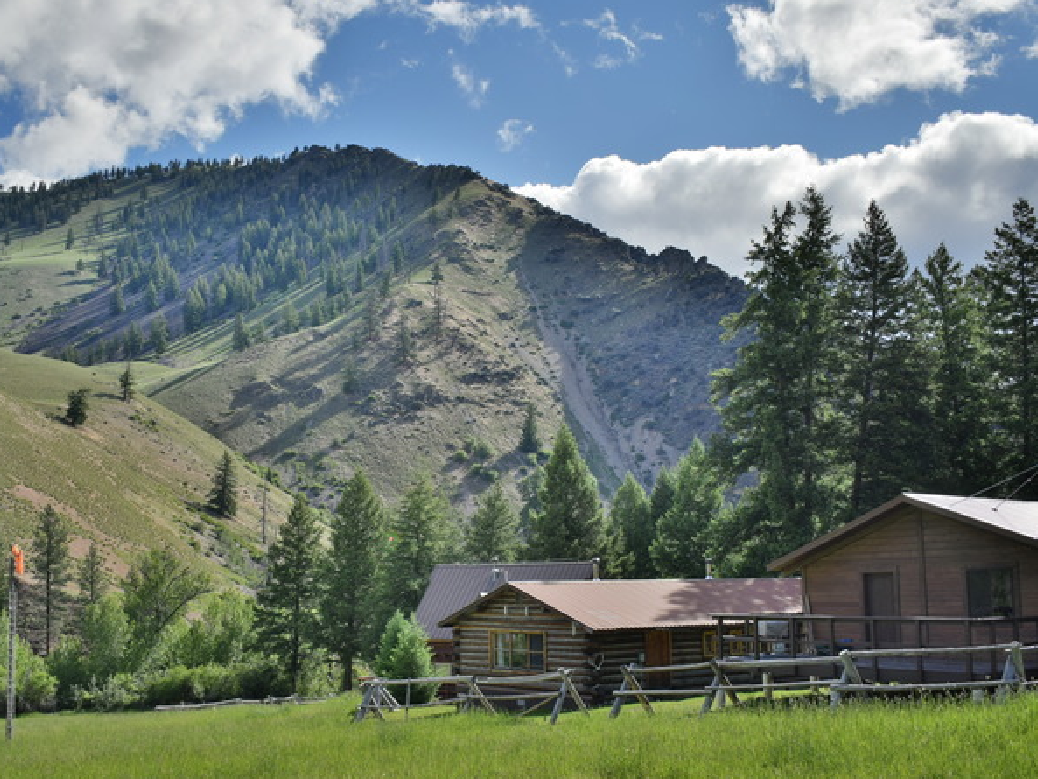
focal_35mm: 35
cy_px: 442
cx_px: 481
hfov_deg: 52.6
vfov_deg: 40.6
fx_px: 1050
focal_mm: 18
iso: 100
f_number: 4
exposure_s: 1/1000
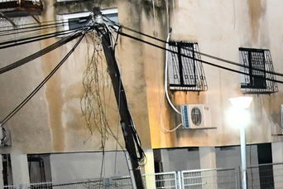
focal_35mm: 131
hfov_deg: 14.6
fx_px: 1030
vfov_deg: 10.0
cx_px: 420
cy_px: 322
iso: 3200
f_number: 5.6
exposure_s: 1/100
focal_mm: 32
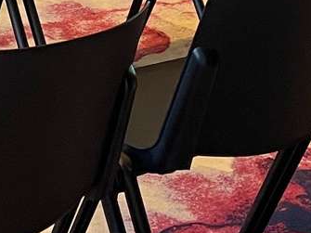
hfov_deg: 12.3
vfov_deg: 8.6
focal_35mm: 159
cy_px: -293
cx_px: -13
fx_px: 1428
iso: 100
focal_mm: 4.2
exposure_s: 1/50
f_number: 1.6
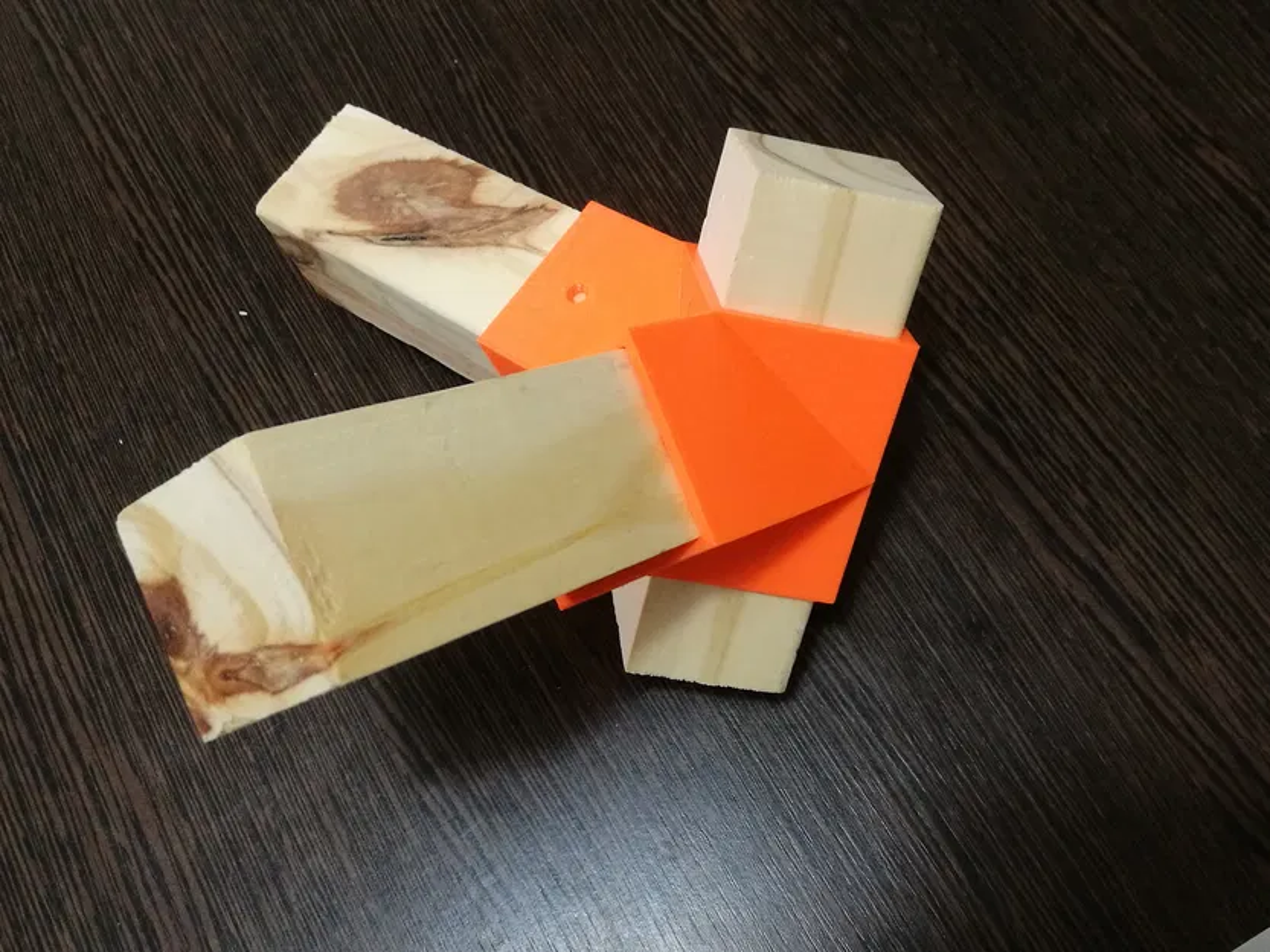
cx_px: 635
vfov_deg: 36.8
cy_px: 476
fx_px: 1431
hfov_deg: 47.9
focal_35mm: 39
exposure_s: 1/33.3
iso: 320
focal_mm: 4.5
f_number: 2.2
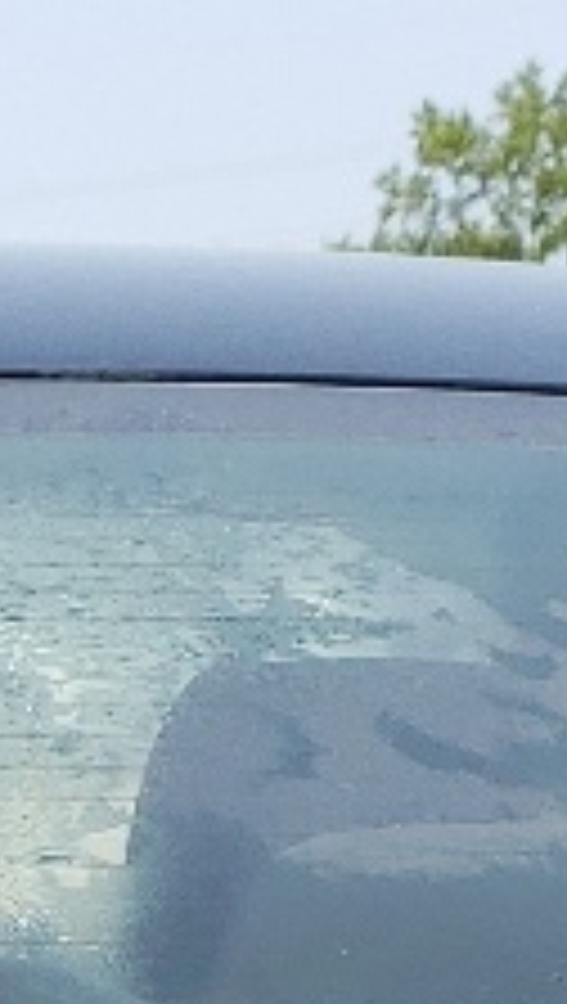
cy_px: 1999
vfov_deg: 9.9
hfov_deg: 6.0
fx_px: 5407
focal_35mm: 203
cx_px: -130
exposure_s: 1/2500
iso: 50
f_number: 1.5
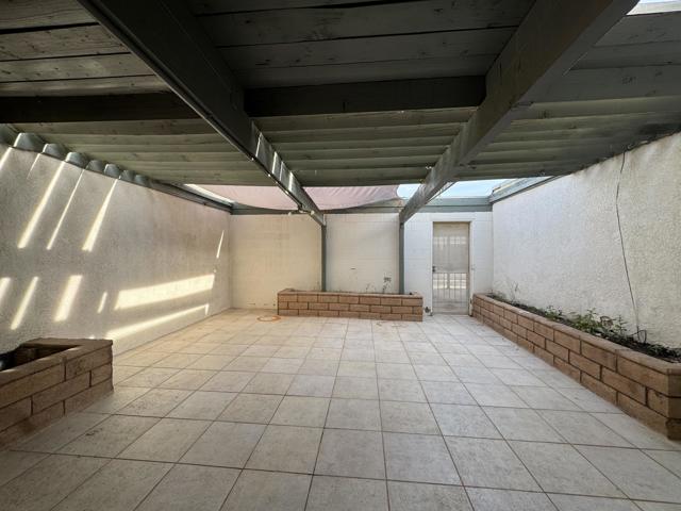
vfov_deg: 85.7
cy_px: 256
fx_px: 275
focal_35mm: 14
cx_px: 340
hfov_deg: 102.1
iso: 40
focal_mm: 2.22
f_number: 2.2
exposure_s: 1/239
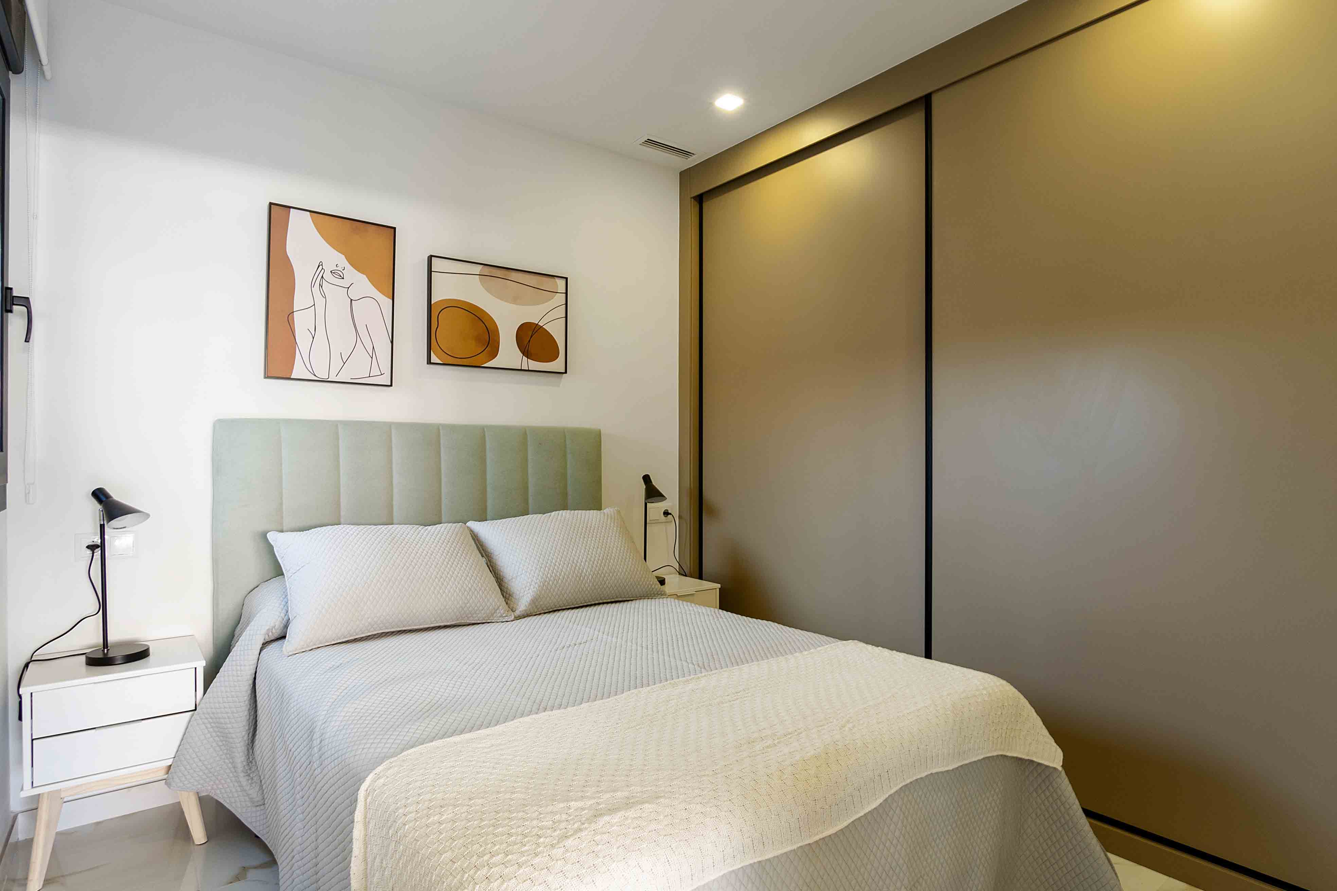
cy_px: 446
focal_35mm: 18
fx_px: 668
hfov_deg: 90.0
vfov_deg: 67.4
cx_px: 668
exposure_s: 1/3
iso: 320
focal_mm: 12
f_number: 8
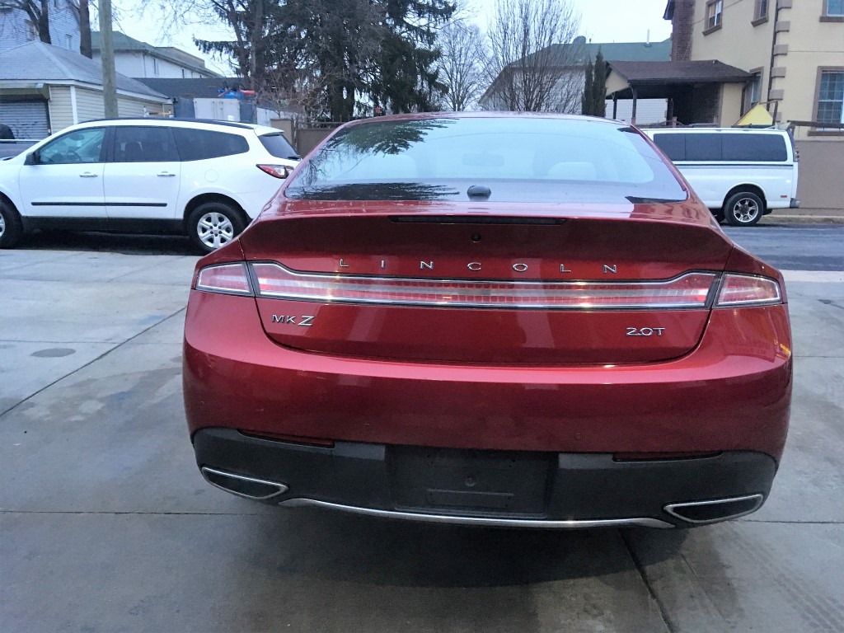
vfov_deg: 48.2
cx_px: 422
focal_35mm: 29
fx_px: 707
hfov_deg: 61.7
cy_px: 316
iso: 250
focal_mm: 4.15
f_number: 2.2
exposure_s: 1/30
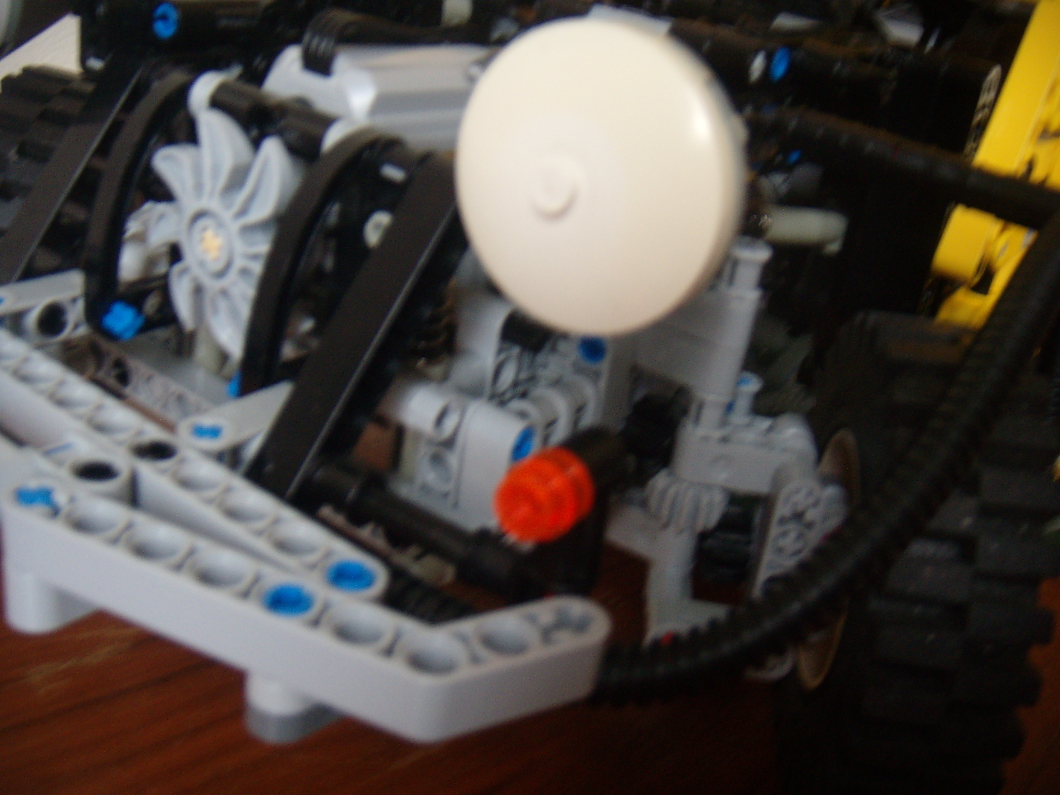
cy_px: 398
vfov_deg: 37.7
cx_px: 530
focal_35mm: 38
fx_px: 1164
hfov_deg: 49.0
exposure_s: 1/5.55
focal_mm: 6.4
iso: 100
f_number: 3.5
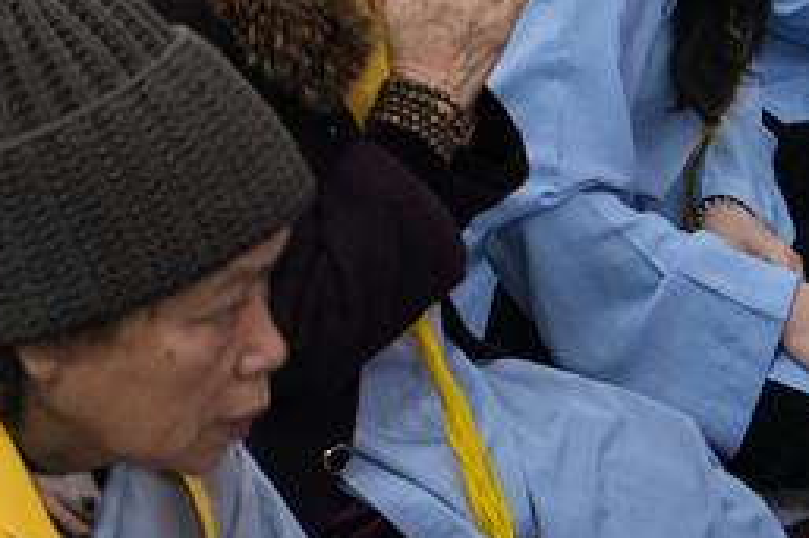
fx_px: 3256
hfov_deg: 12.8
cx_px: -680
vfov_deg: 8.9
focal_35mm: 145
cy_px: -560
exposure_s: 1/100
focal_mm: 31
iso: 2000
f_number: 4
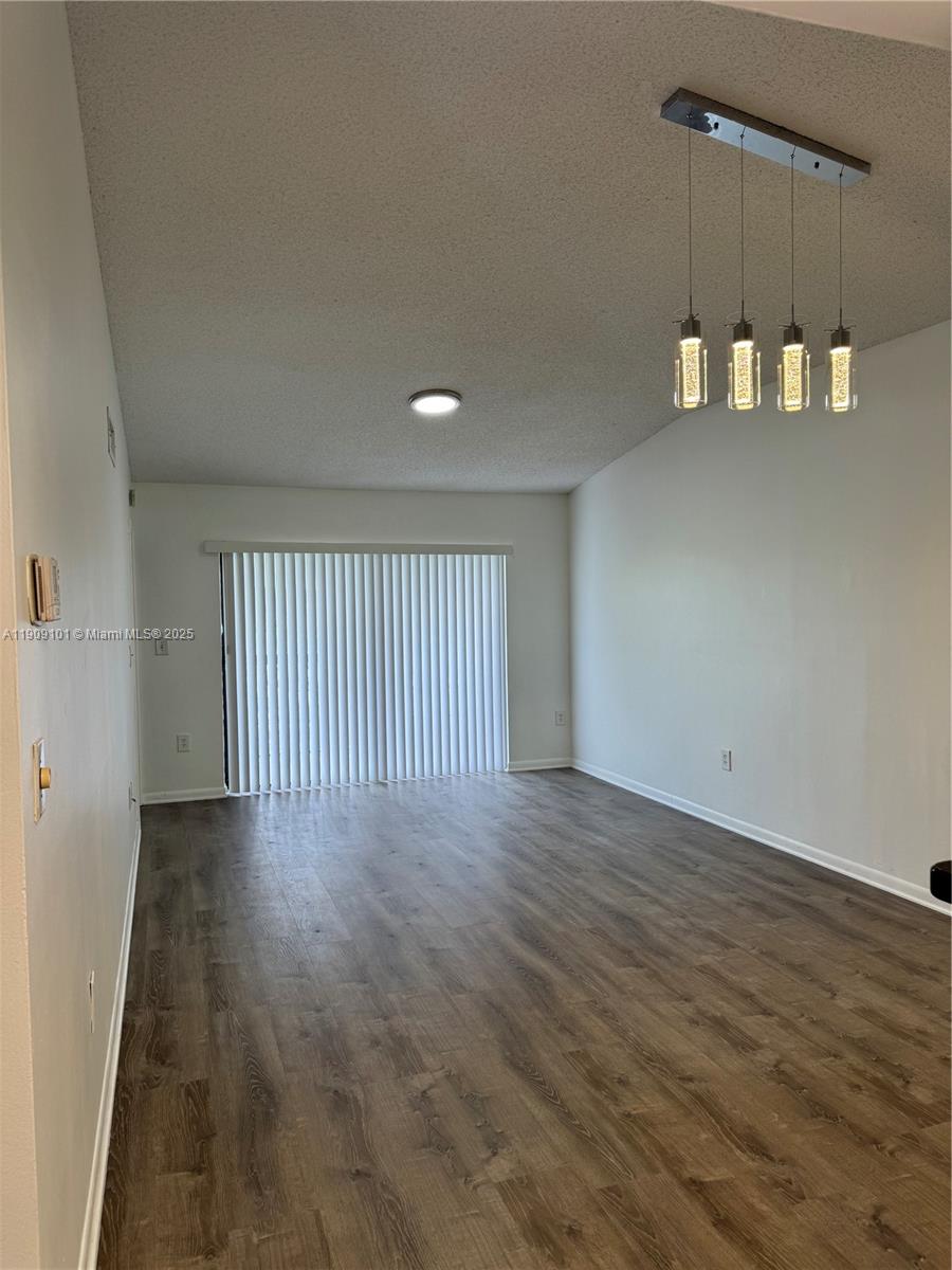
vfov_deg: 71.6
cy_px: 635
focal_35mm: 24
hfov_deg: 56.8
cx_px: 476
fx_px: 880
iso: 100
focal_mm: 6.76
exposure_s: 1/120
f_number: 1.78
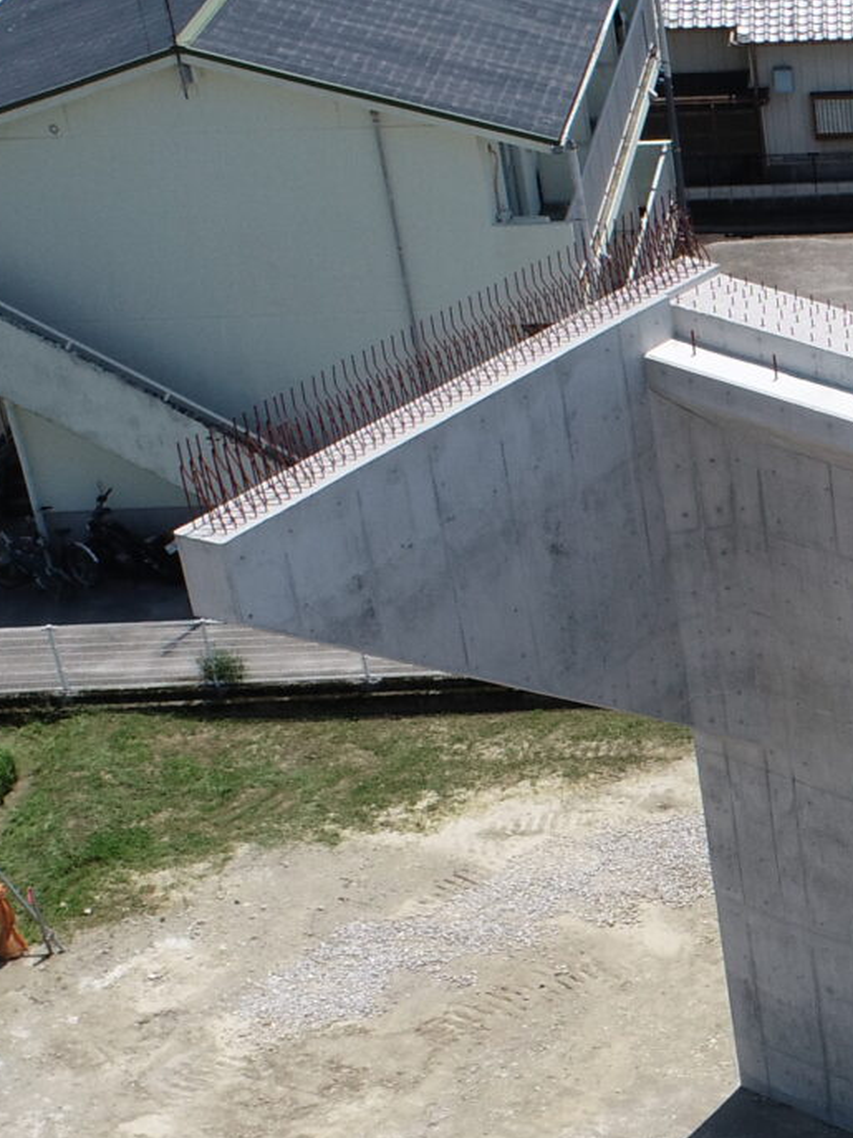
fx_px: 2826
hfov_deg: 15.6
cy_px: 983
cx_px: 1327
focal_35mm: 86
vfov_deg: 22.3
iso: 100
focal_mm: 8.8
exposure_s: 1/500
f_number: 6.3
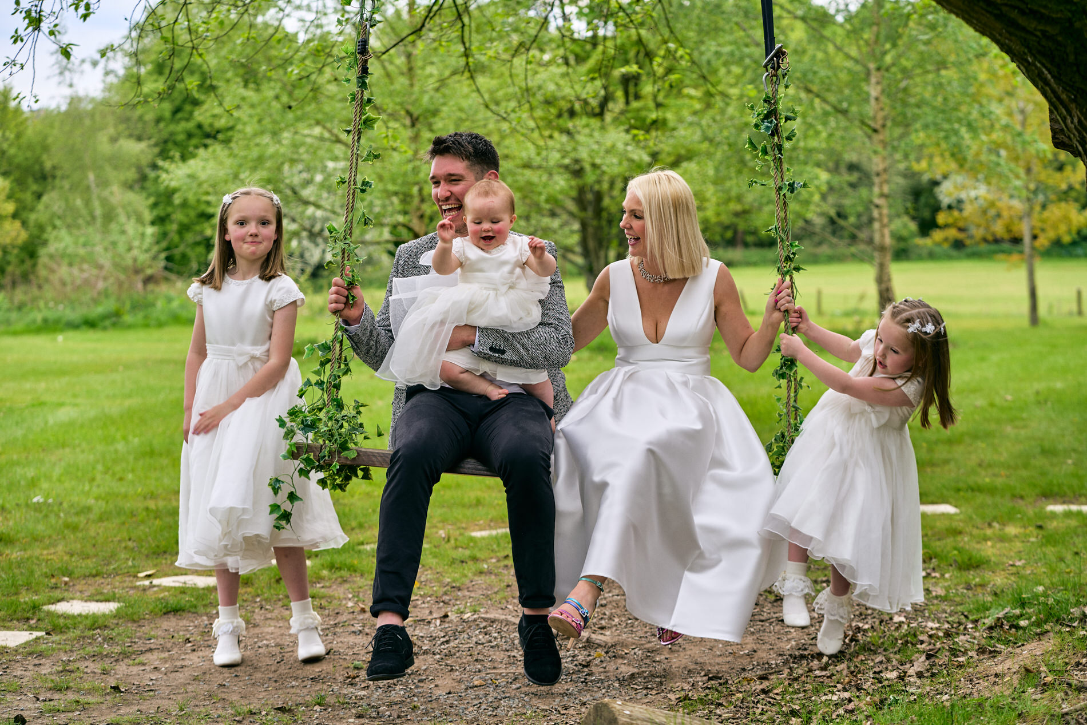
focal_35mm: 85
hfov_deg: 23.9
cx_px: 544
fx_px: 2567
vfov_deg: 16.1
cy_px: 362
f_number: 4.5
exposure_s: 1/250
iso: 100
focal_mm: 85
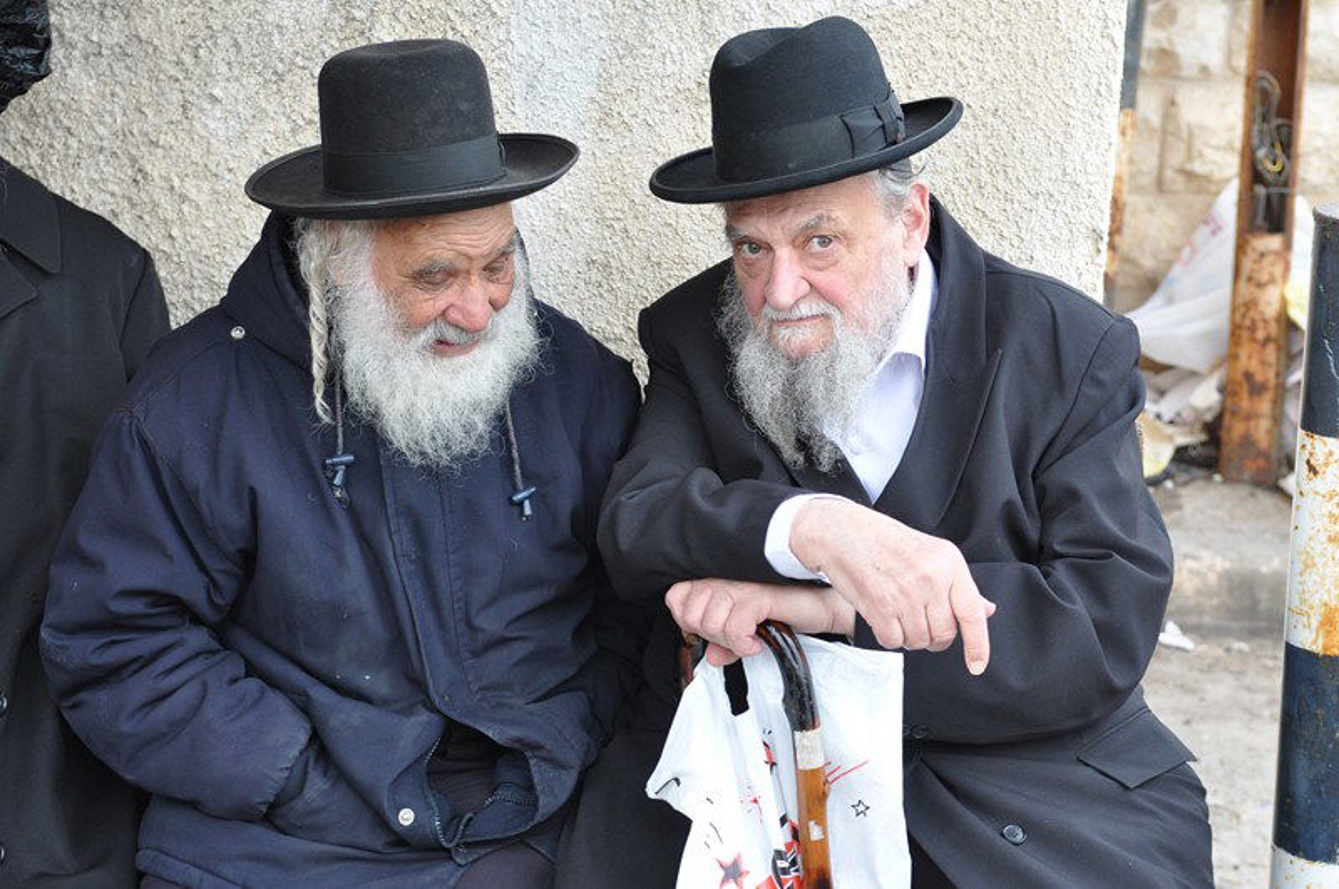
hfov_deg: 27.0
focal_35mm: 75
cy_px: 444
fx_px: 2786
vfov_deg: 18.1
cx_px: 670
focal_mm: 50
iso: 500
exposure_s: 1/100
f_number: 5
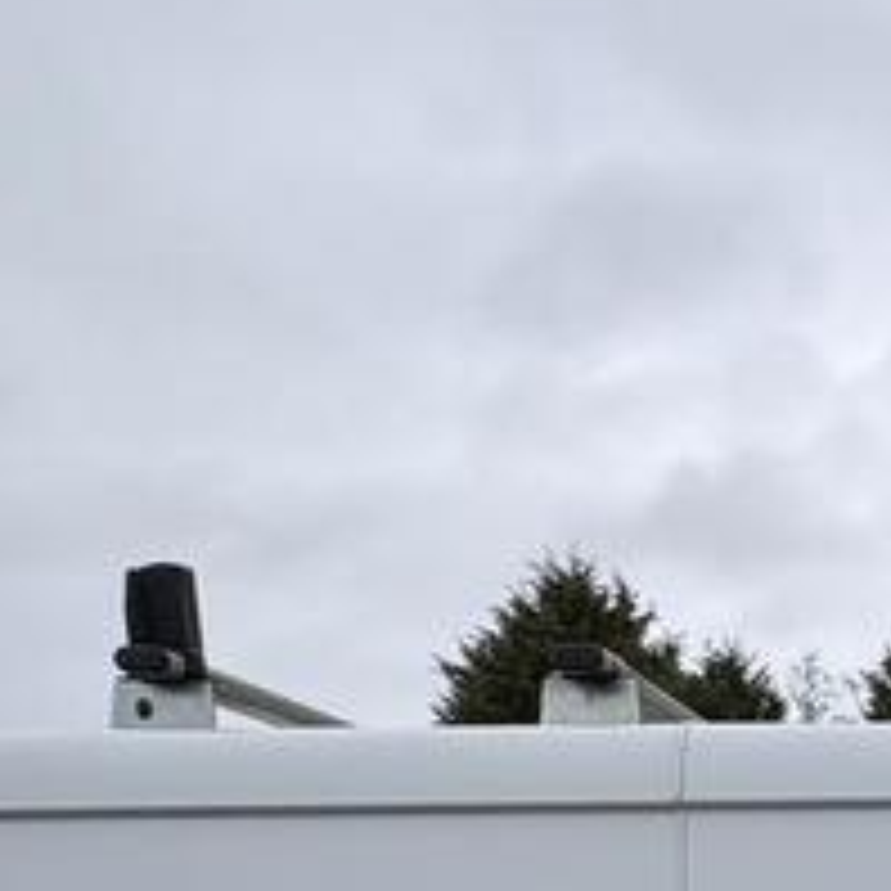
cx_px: 1328
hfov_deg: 24.2
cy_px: 1224
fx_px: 1631
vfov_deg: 25.3
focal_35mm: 56
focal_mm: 2.22
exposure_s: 1/804
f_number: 2.2
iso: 50
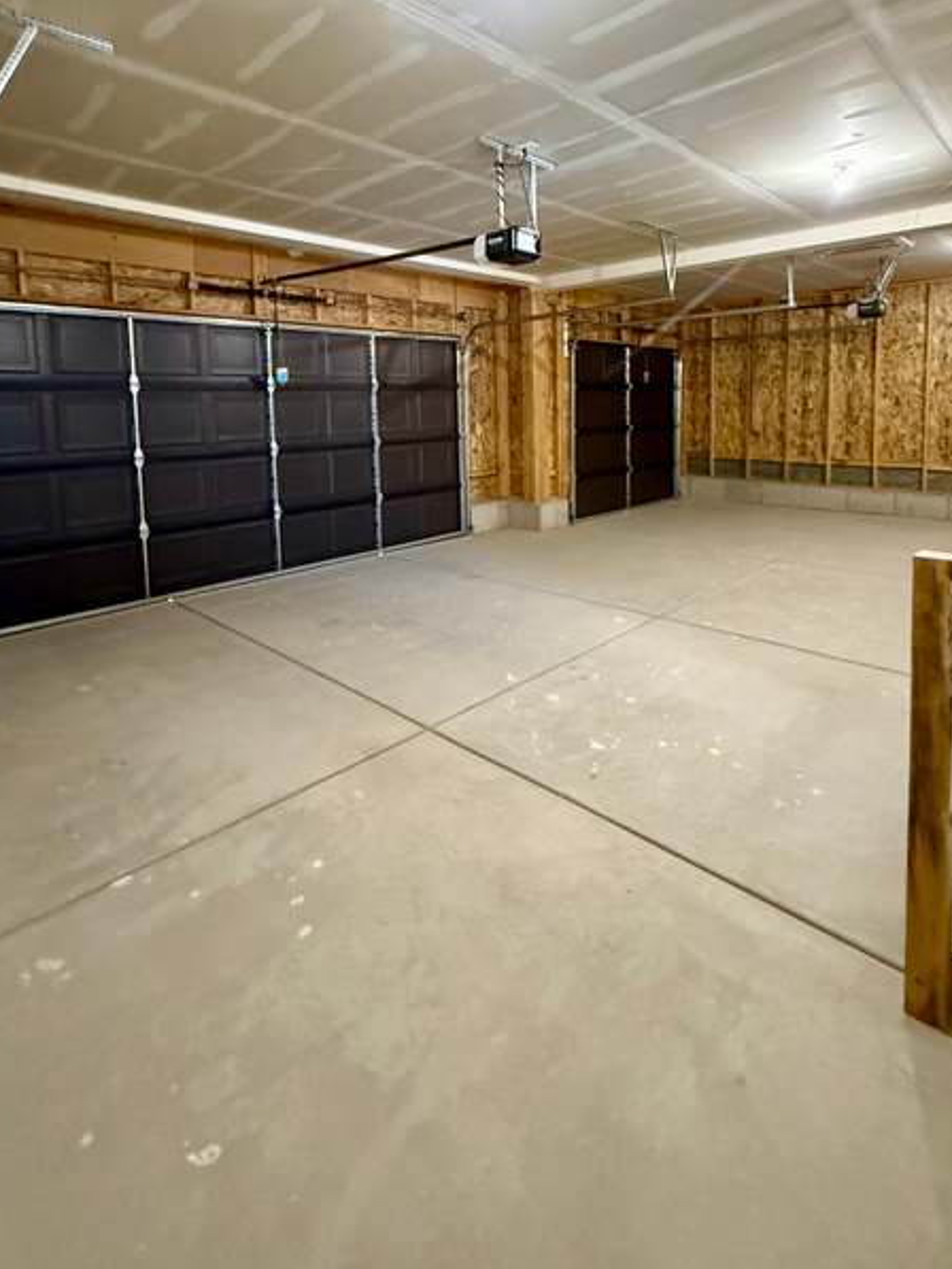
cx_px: 525
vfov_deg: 85.6
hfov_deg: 71.4
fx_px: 660
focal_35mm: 18
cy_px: 459
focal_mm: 2.22
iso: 1000
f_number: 2.2
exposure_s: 1/40
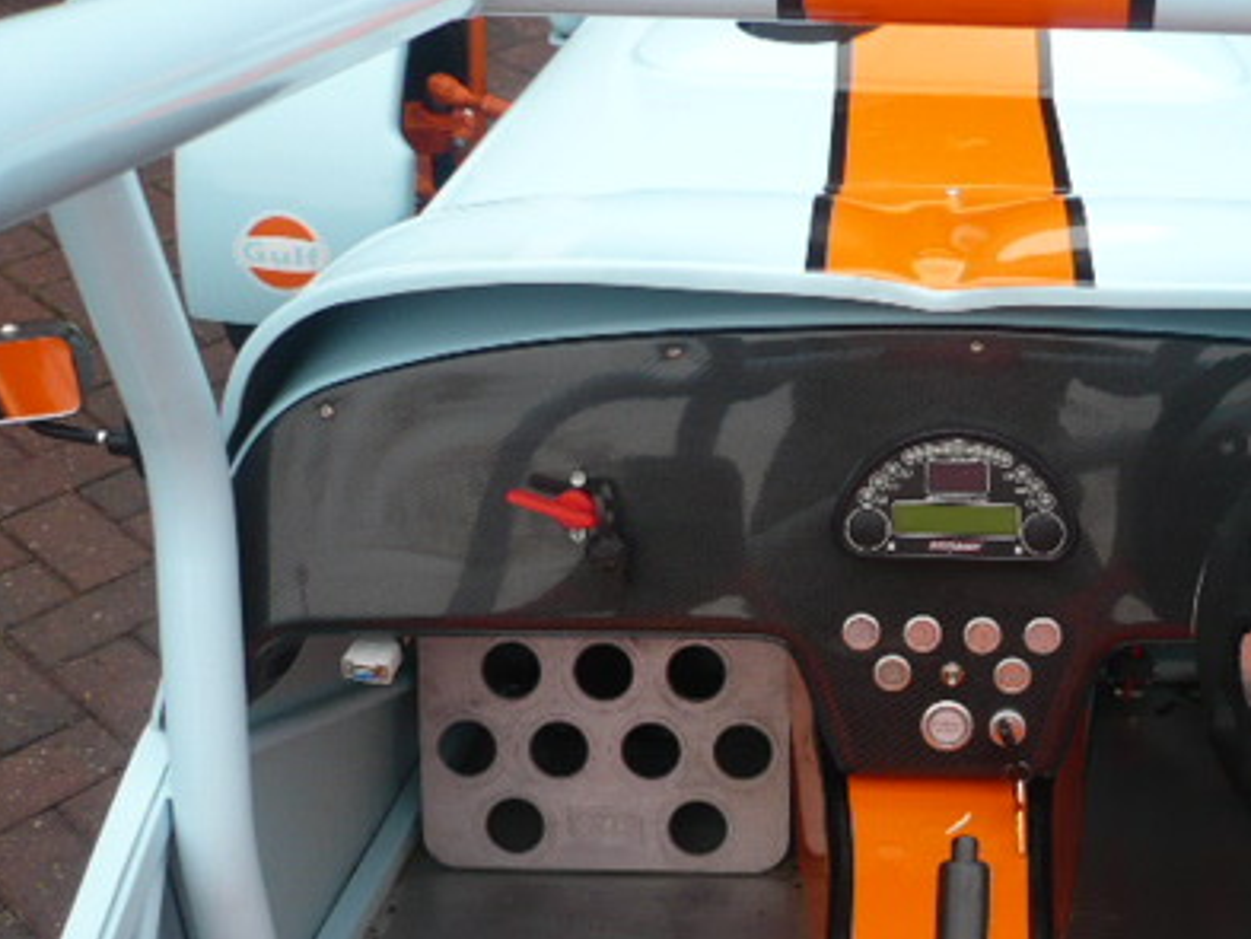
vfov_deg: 25.6
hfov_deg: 32.9
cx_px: 996
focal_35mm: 57
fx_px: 2061
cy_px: 608
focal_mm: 5.8
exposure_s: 1/100
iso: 100
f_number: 2.8
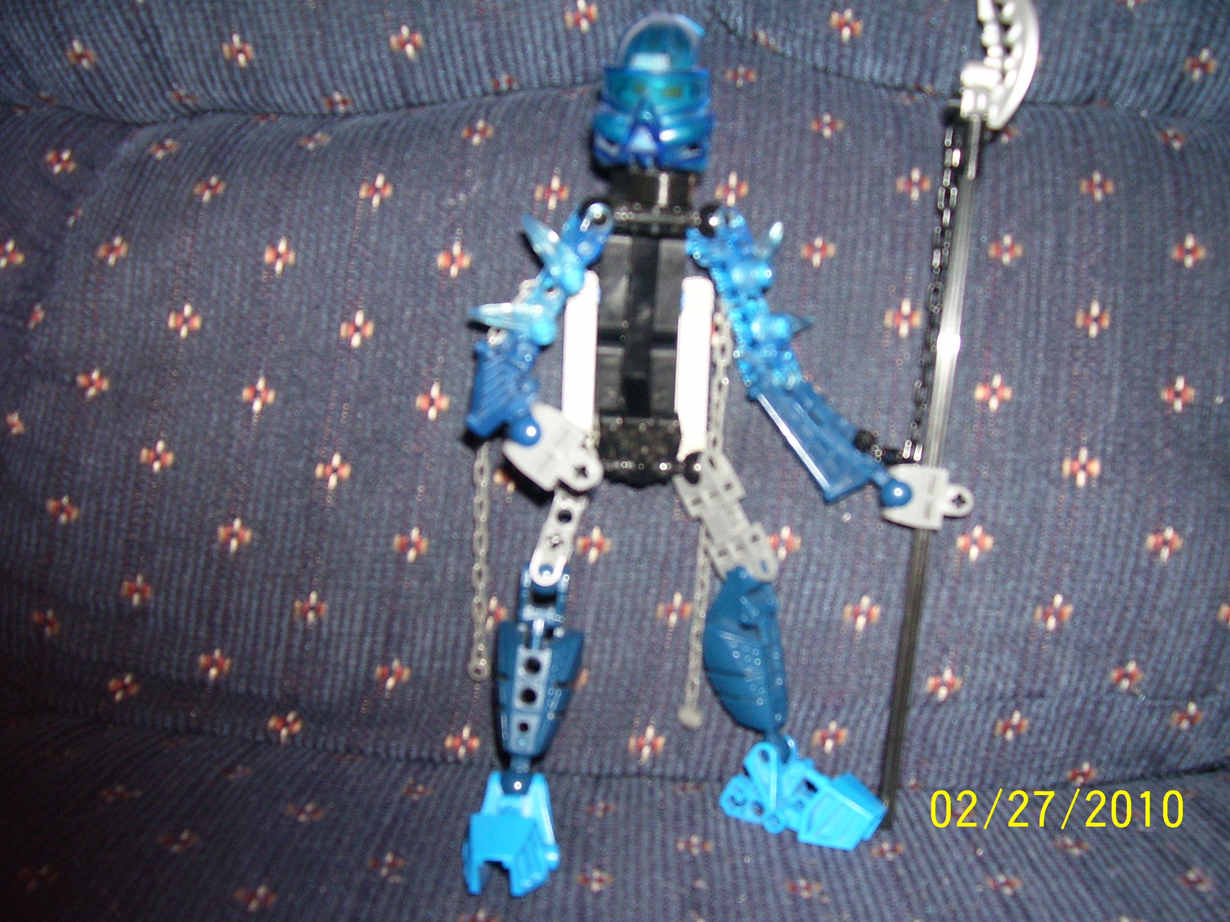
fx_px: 1208
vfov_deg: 41.8
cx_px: 615
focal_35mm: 34
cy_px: 461
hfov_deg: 54.0
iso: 125
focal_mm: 5.6
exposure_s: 1/60
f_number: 2.7
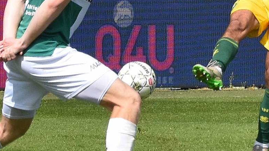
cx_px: 151
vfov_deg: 3.3
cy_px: 20
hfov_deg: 5.9
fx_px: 2627
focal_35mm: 368
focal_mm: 95
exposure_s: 1/1250
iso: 400
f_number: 6.3
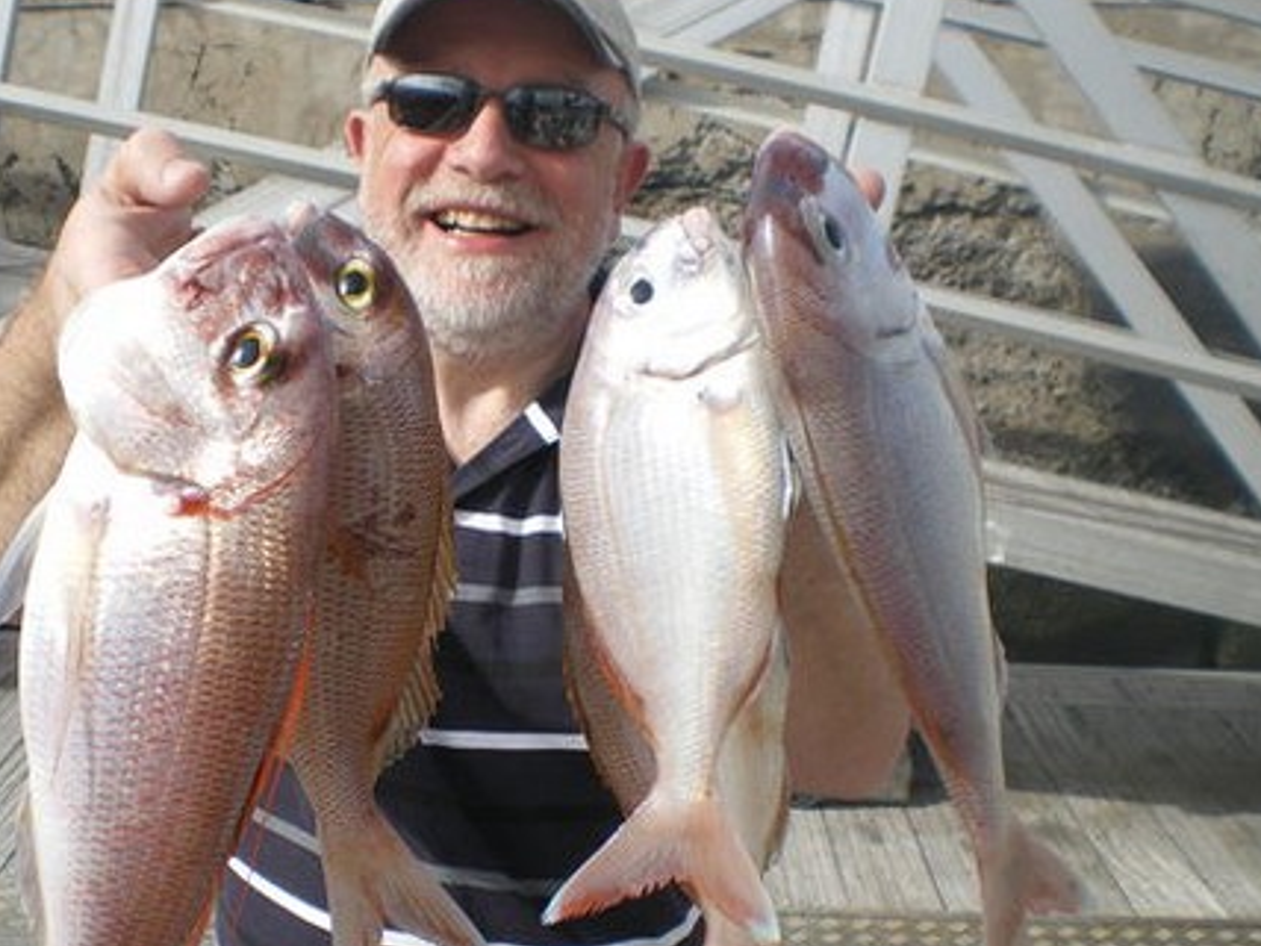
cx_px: 501
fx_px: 1931
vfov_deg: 27.5
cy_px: 557
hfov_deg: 36.0
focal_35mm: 53
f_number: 4.6
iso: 50
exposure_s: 1/250
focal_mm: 6.3
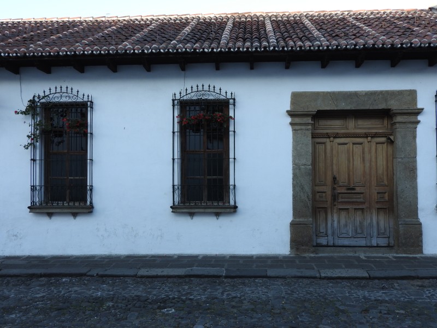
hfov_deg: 52.6
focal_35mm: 35
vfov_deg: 40.7
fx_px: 442
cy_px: 164
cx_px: 218
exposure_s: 1/100
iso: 100
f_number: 3.8
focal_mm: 6.3
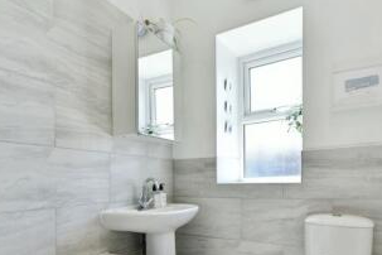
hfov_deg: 77.8
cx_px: 226
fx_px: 233
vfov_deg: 55.6
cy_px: 176
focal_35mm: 22
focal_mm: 14
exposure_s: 1/125
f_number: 7.1
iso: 500
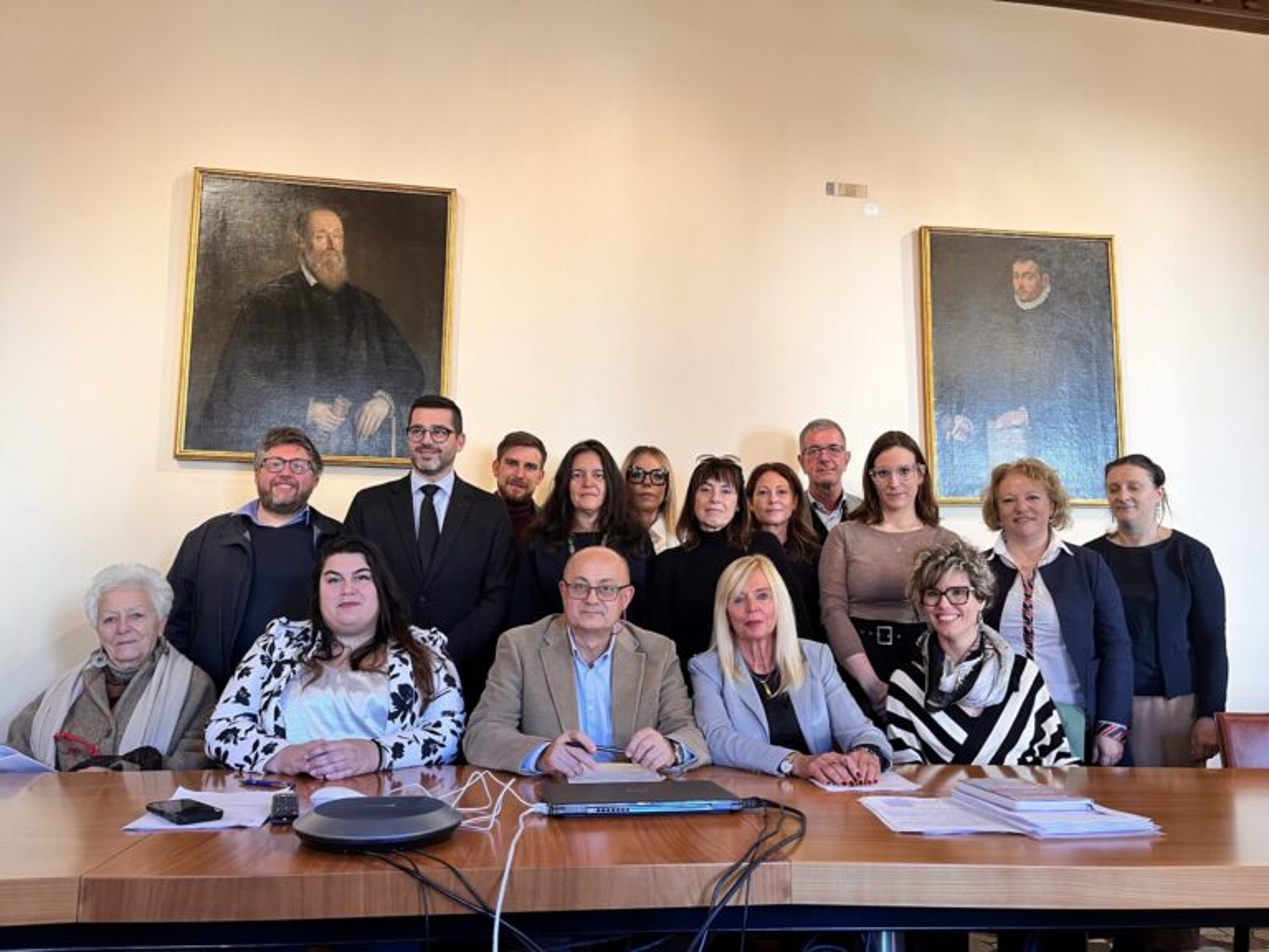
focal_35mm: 26
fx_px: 953
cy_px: 476
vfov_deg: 53.1
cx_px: 634
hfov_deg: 67.3
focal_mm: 5.1
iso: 100
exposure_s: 1/50
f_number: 1.6
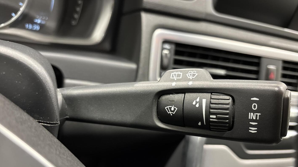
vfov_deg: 39.9
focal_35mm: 29
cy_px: 103
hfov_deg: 66.1
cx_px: 151
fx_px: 229
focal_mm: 5.96
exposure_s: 1/51
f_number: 1.6
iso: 500
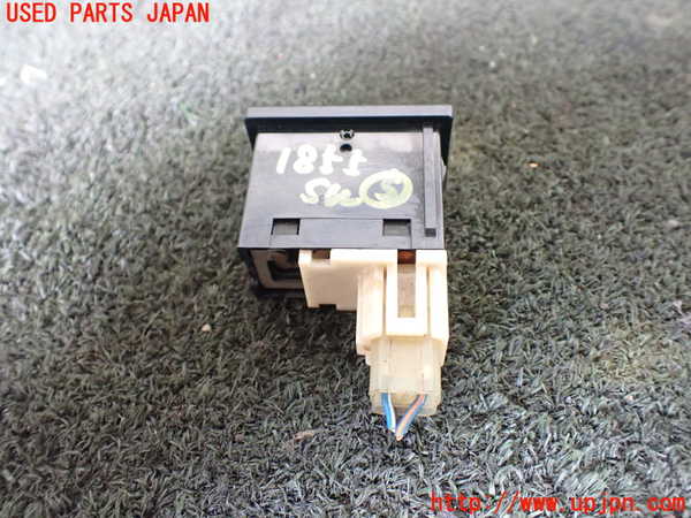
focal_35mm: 30
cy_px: 259
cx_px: 346
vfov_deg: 46.8
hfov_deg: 60.0
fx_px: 599
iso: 800
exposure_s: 1/30
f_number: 2.3
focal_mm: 5.4
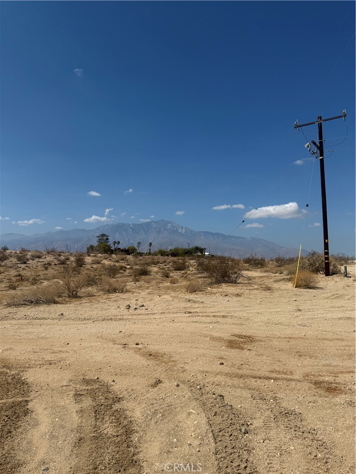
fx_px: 329
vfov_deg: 71.6
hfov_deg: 56.8
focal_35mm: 24
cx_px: 178
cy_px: 237
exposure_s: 1/10309
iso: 80
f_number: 1.78
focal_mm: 6.76
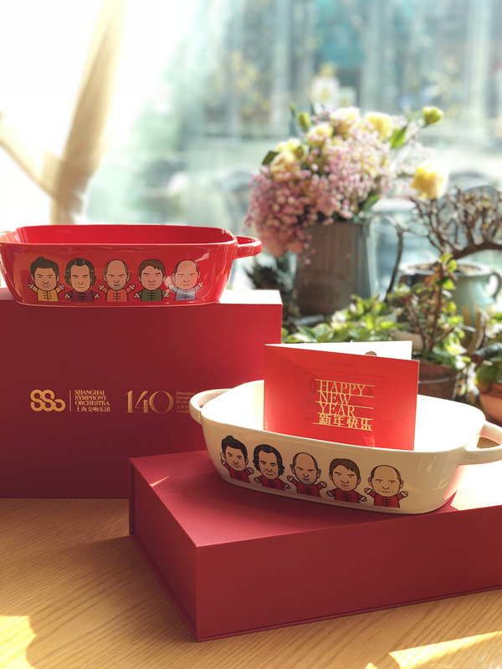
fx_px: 1005
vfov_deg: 36.8
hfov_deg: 28.0
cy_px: 334
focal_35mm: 52
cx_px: 251
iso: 20
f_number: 2.4
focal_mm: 6
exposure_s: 1/100
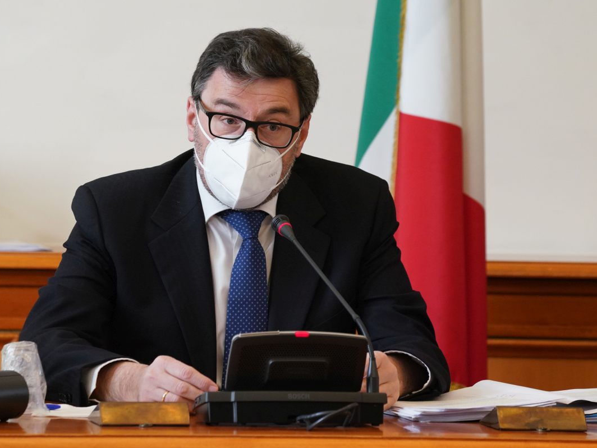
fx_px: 4398
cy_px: 224
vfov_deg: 5.8
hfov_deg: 7.8
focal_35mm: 255
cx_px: 328
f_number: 6.3
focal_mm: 235
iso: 4000
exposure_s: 1/200
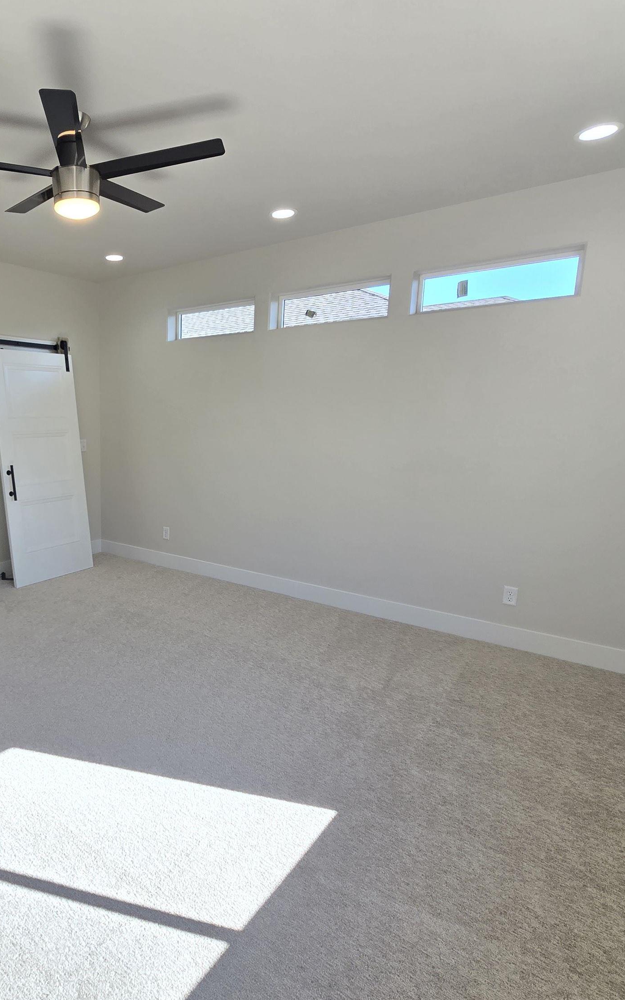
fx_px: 518
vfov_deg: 88.0
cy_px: 509
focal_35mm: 19
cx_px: 127
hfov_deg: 57.7
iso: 50
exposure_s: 1/207
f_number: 2.2
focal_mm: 2.2
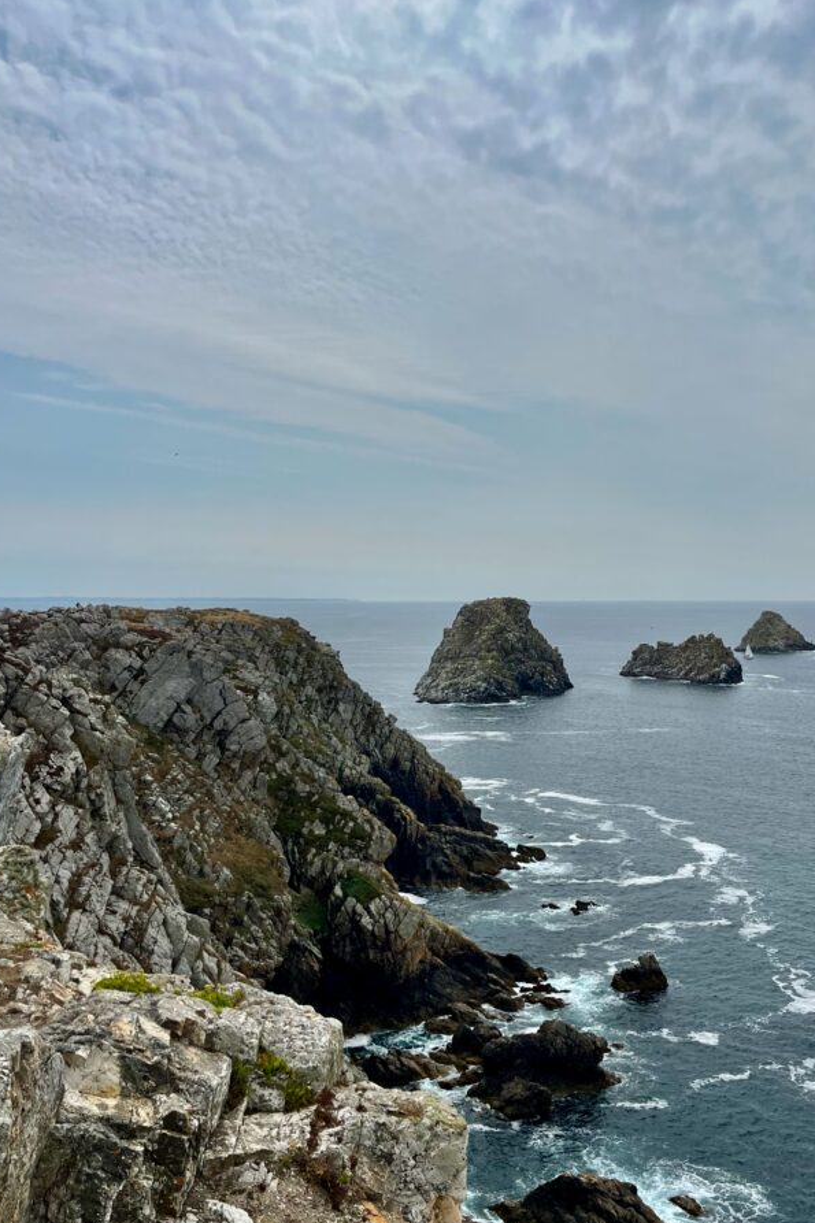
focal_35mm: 31
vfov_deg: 60.3
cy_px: 608
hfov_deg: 42.2
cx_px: 464
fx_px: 1053
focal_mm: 5.1
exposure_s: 1/9901
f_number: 1.6
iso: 50
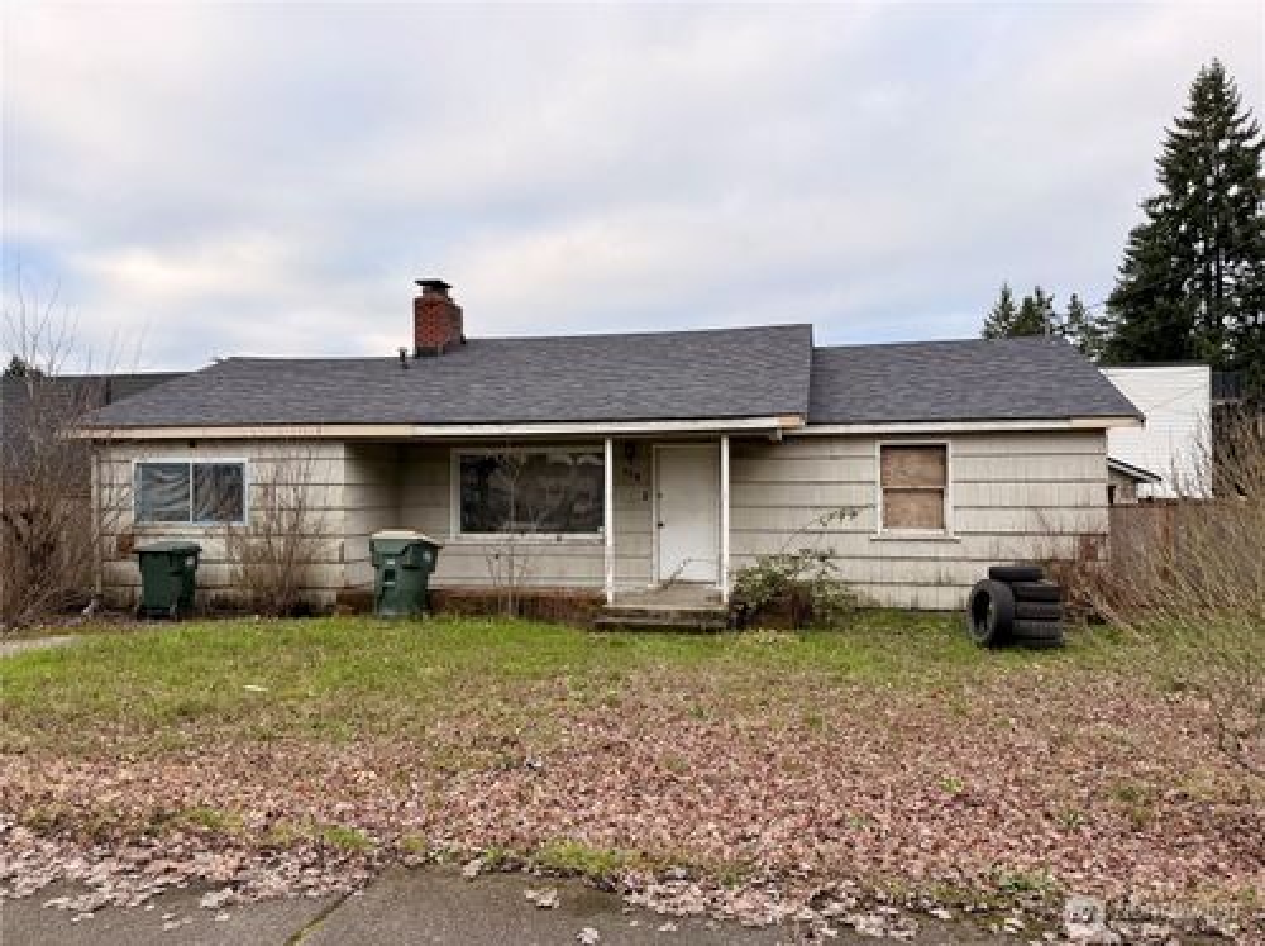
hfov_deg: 71.6
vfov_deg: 56.7
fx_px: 876
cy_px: 473
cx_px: 632
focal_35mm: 24
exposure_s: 1/909
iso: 80
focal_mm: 6.76
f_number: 1.78
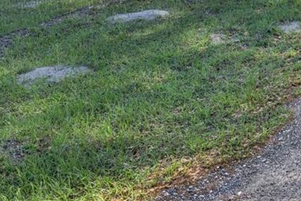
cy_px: -135
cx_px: 519
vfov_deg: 13.0
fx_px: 811
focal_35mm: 97
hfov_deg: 17.6
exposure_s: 1/250
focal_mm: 24
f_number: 8
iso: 320
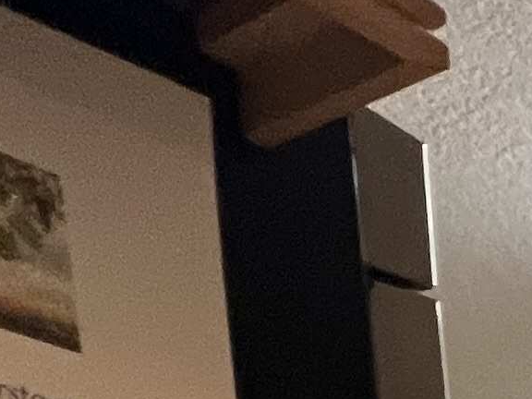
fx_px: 1399
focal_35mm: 91
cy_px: 1186
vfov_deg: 10.9
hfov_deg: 15.0
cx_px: 1206
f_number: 1.8
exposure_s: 1/60
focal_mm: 1.57
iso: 200
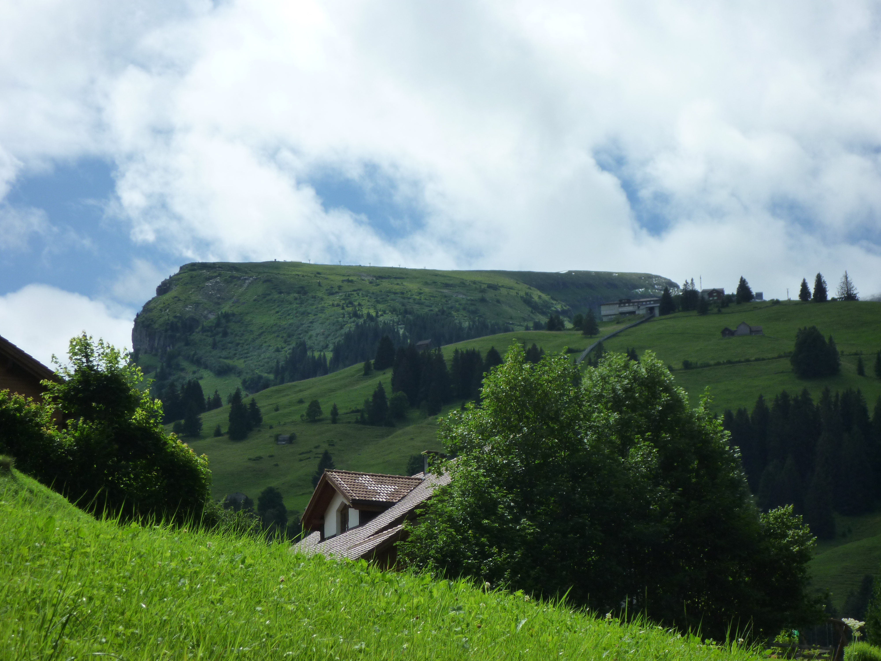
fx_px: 2621
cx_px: 440
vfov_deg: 14.4
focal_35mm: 103
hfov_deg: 19.1
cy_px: 330
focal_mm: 18.3
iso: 125
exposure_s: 1/500
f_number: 5.7
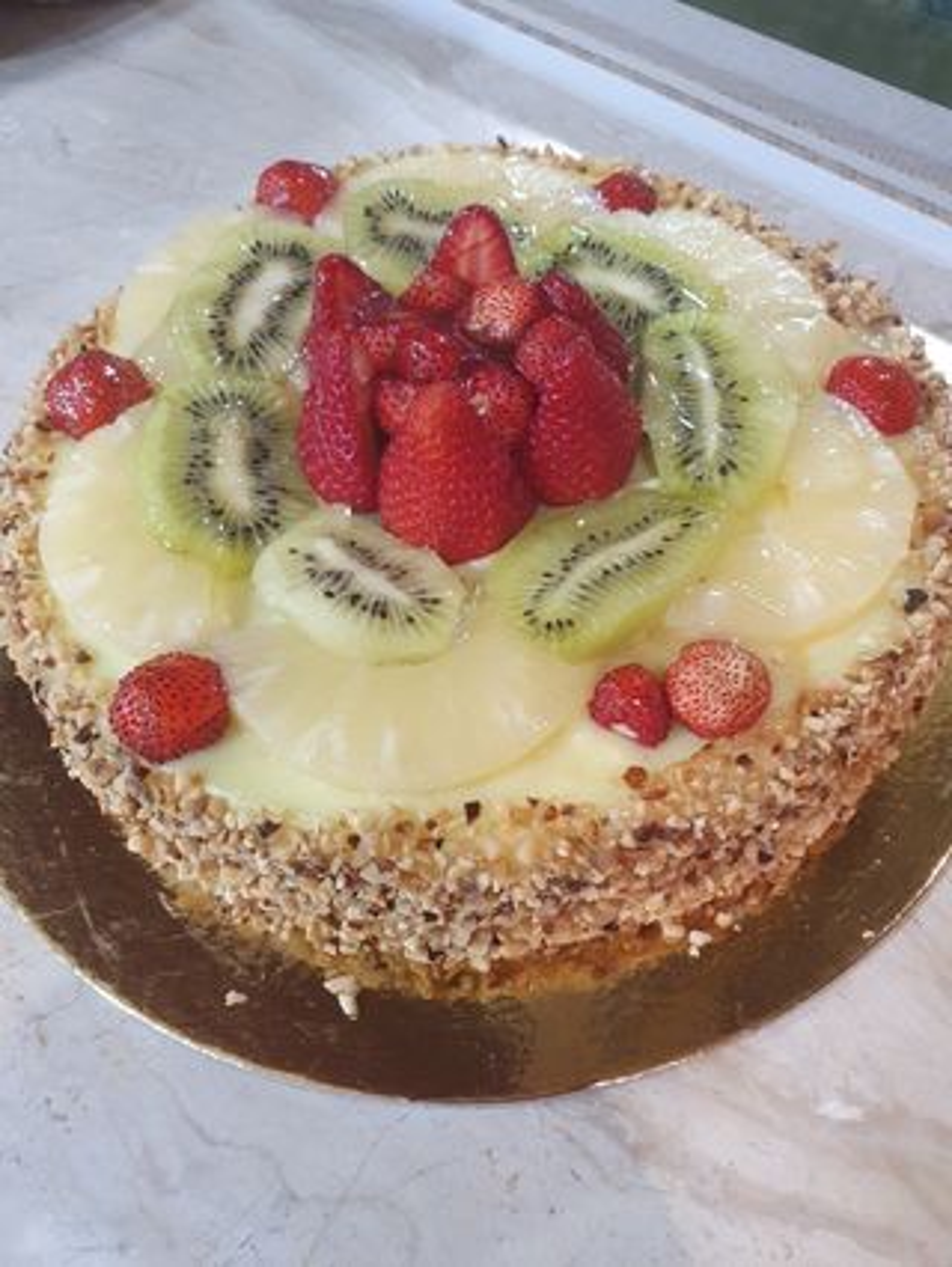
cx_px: 476
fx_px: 952
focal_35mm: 26
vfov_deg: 67.3
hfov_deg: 53.1
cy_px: 634
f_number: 2.4
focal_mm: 4.32
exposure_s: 1/50
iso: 320
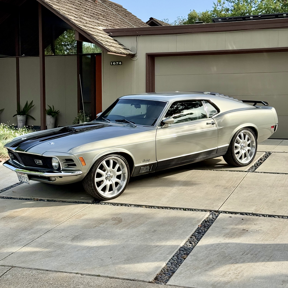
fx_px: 537
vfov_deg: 30.0
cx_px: 144
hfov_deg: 30.0
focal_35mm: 57
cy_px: 116
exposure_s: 1/2577
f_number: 1.78
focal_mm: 6.76
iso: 80
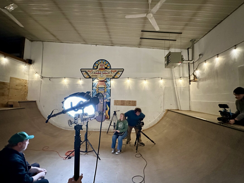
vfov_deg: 85.7
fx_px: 99
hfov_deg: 102.1
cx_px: 122
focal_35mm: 14
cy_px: 92
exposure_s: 1/40
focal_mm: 2.22
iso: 1250
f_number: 2.2
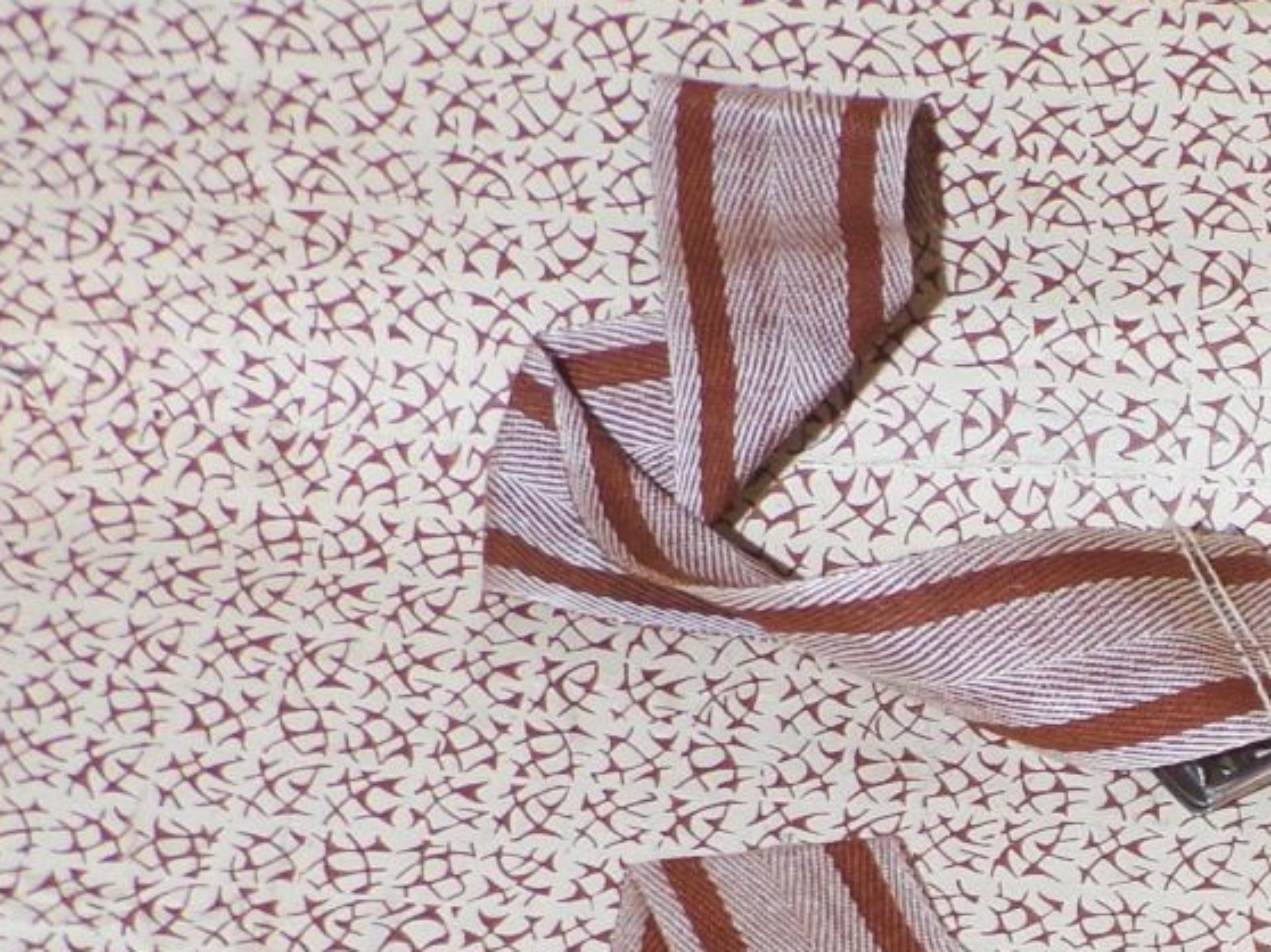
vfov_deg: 7.9
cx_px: 1785
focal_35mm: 185
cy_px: 1341
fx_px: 6790
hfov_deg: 10.4
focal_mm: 10.1
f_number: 3.7
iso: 80
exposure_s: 1/34
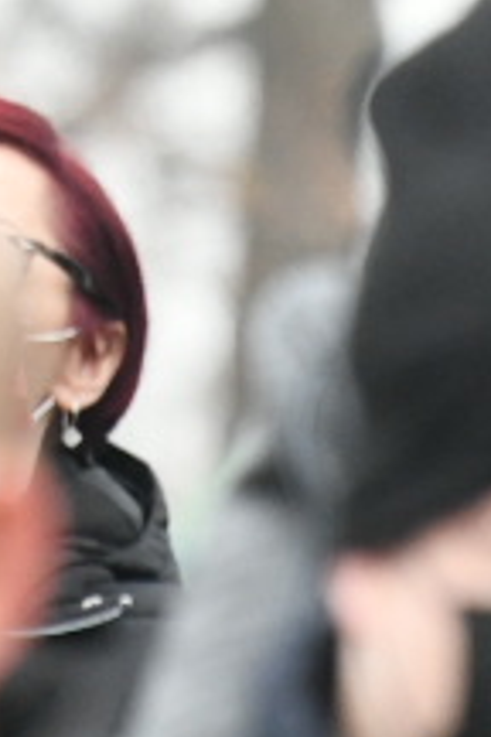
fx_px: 30726
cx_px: -211
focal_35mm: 1502
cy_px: -594
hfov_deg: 0.9
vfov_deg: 1.4
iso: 2000
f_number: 4
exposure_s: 1/125
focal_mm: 200
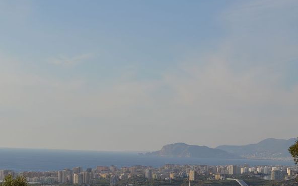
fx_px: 923
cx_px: 105
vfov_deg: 11.5
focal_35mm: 114
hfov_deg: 18.3
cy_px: 90
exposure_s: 1/320
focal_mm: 55
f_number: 9
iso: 100
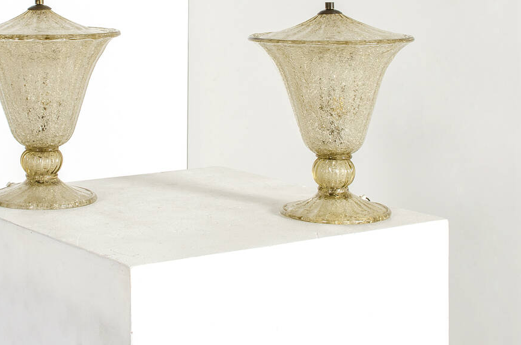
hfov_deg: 23.9
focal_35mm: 85
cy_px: 81
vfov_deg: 15.9
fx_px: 1225
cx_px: 174
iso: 100
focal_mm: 35
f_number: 18
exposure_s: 1/160
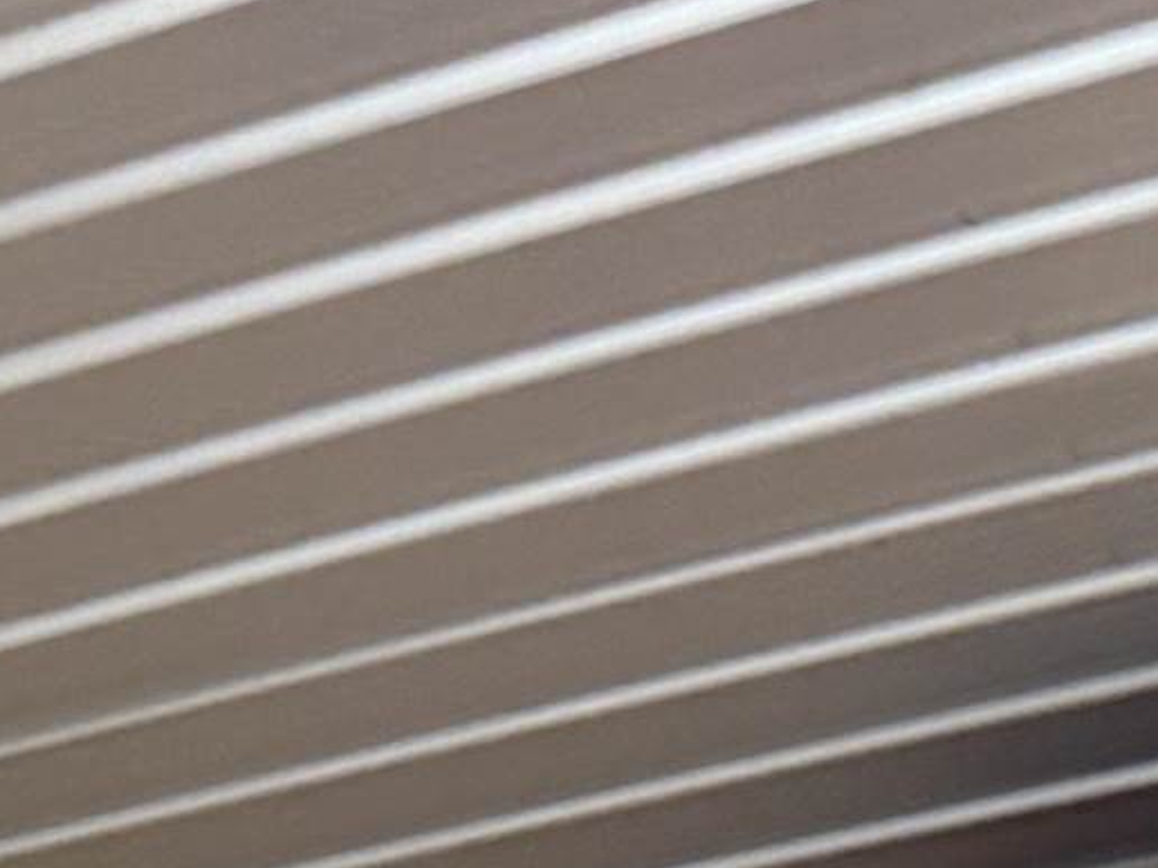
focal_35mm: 143
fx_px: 4784
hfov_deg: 12.9
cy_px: 2034
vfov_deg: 9.3
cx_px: -700
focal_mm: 6.76
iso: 500
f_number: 1.78
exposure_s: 1/60
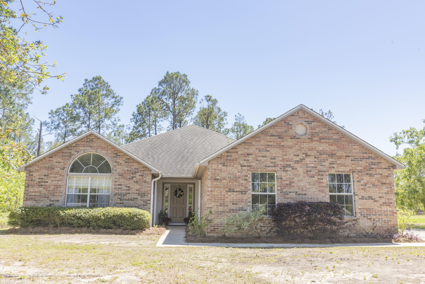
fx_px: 354
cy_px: 142
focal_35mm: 30
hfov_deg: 61.9
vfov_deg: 43.6
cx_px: 212
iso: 100
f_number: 20
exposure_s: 1/30
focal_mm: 30
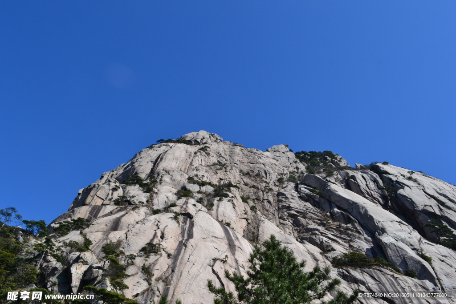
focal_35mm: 27
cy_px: 152
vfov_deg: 47.9
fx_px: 342
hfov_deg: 67.4
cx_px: 228
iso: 400
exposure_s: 1/320
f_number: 10
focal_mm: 18
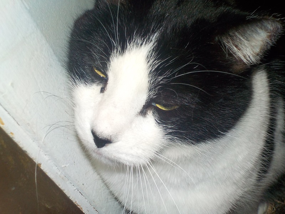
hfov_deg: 33.2
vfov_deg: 25.2
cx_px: 142
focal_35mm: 58
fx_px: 478
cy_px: 107
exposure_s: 1/30
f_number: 4.7
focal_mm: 7.9
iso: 200
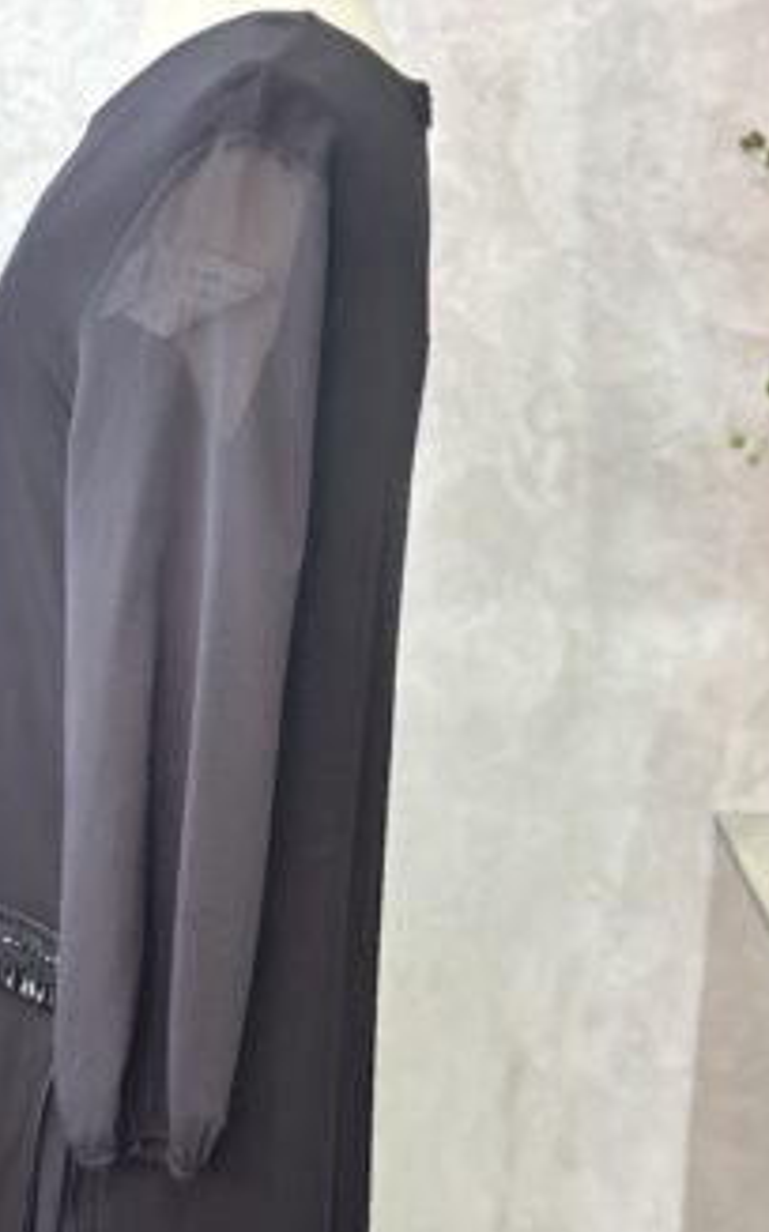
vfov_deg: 22.8
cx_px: 230
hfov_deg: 14.5
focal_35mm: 90
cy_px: 970
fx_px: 3022
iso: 100
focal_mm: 5.96
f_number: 1.6
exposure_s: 1/60
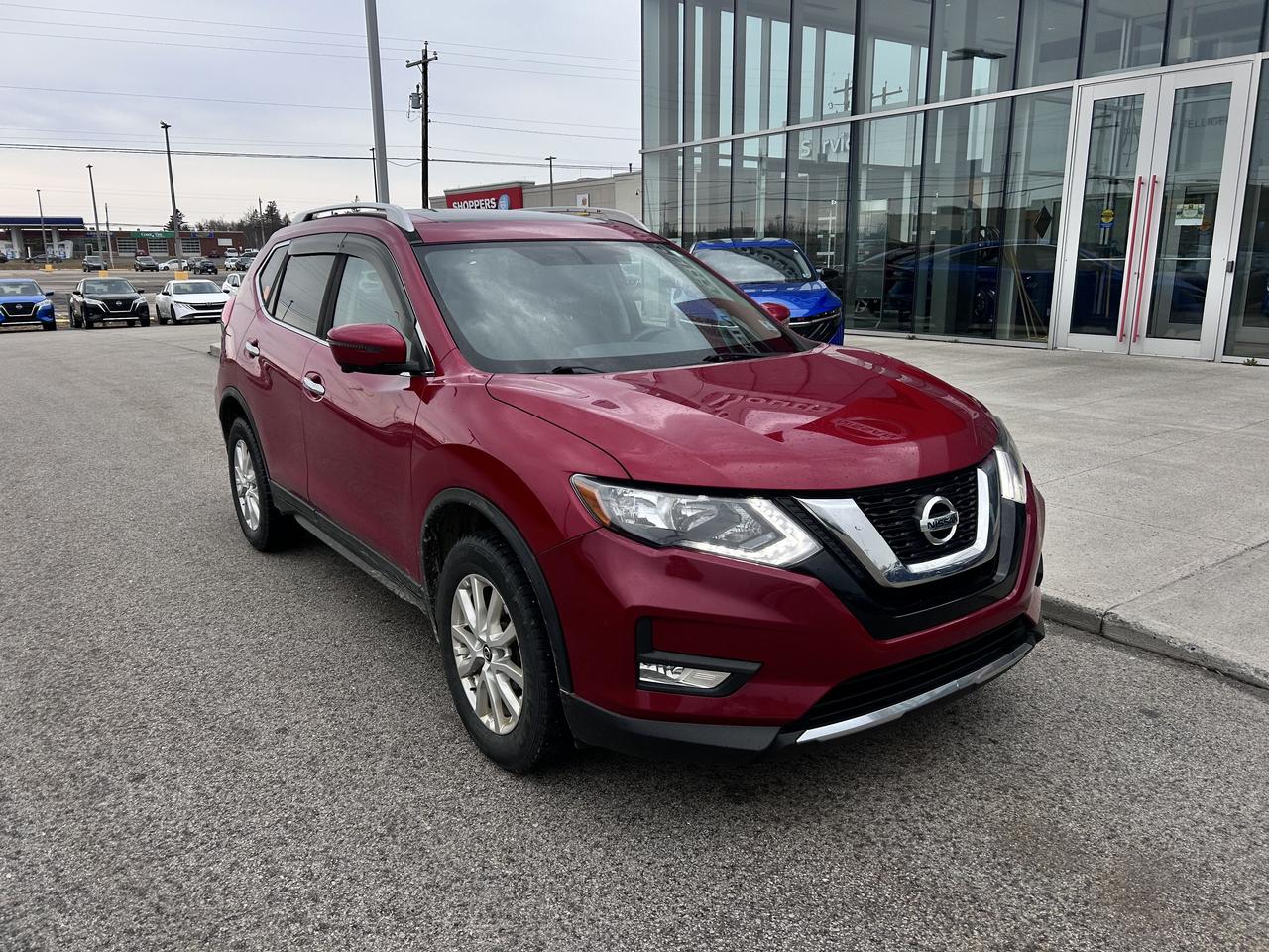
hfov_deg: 67.3
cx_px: 634
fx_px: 953
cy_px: 476
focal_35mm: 26
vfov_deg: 53.1
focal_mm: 5.7
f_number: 1.5
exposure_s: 1/2762
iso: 50
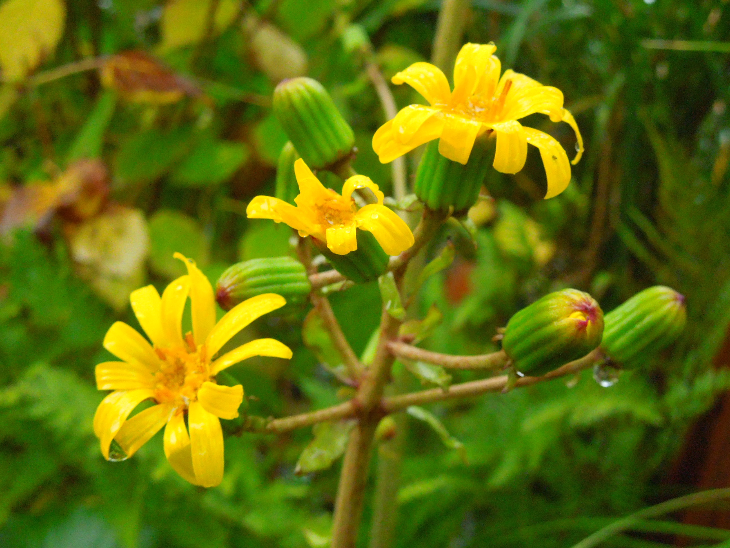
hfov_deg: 43.9
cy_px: 274
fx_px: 907
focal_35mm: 43
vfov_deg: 33.6
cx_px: 365
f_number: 3.9
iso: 1600
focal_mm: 7.8
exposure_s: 1/1000
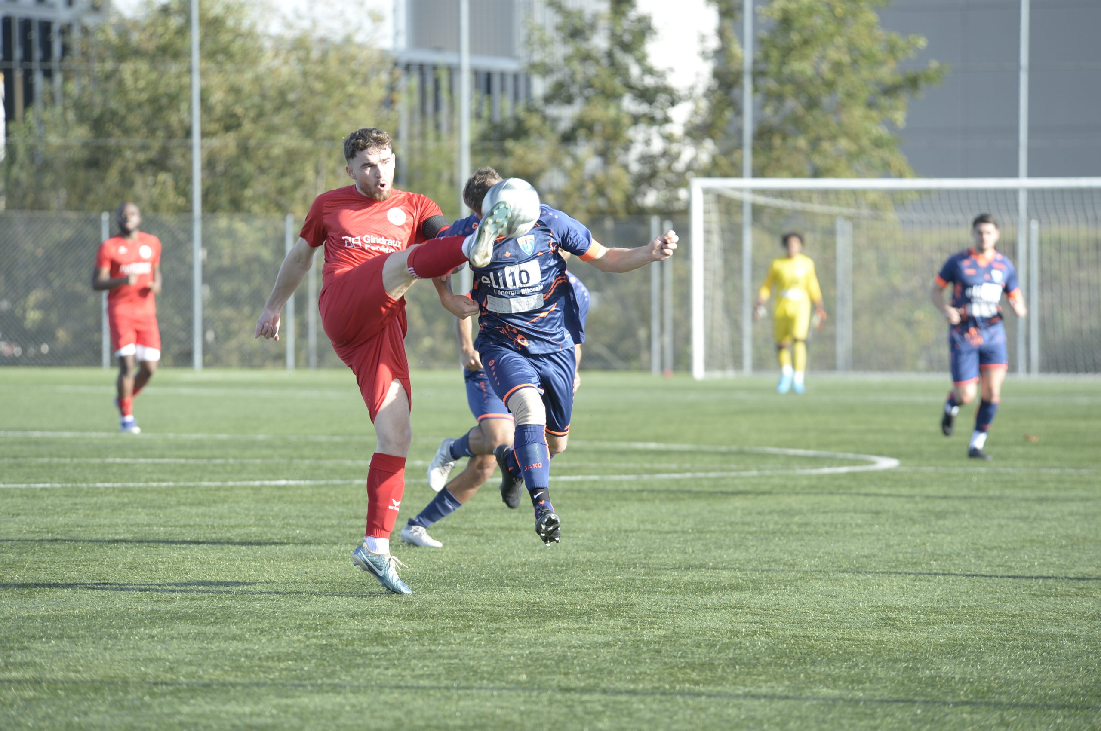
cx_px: 550
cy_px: 366
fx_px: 8248
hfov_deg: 7.6
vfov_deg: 5.1
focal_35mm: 270
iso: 500
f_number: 5.3
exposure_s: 1/640
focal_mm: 270
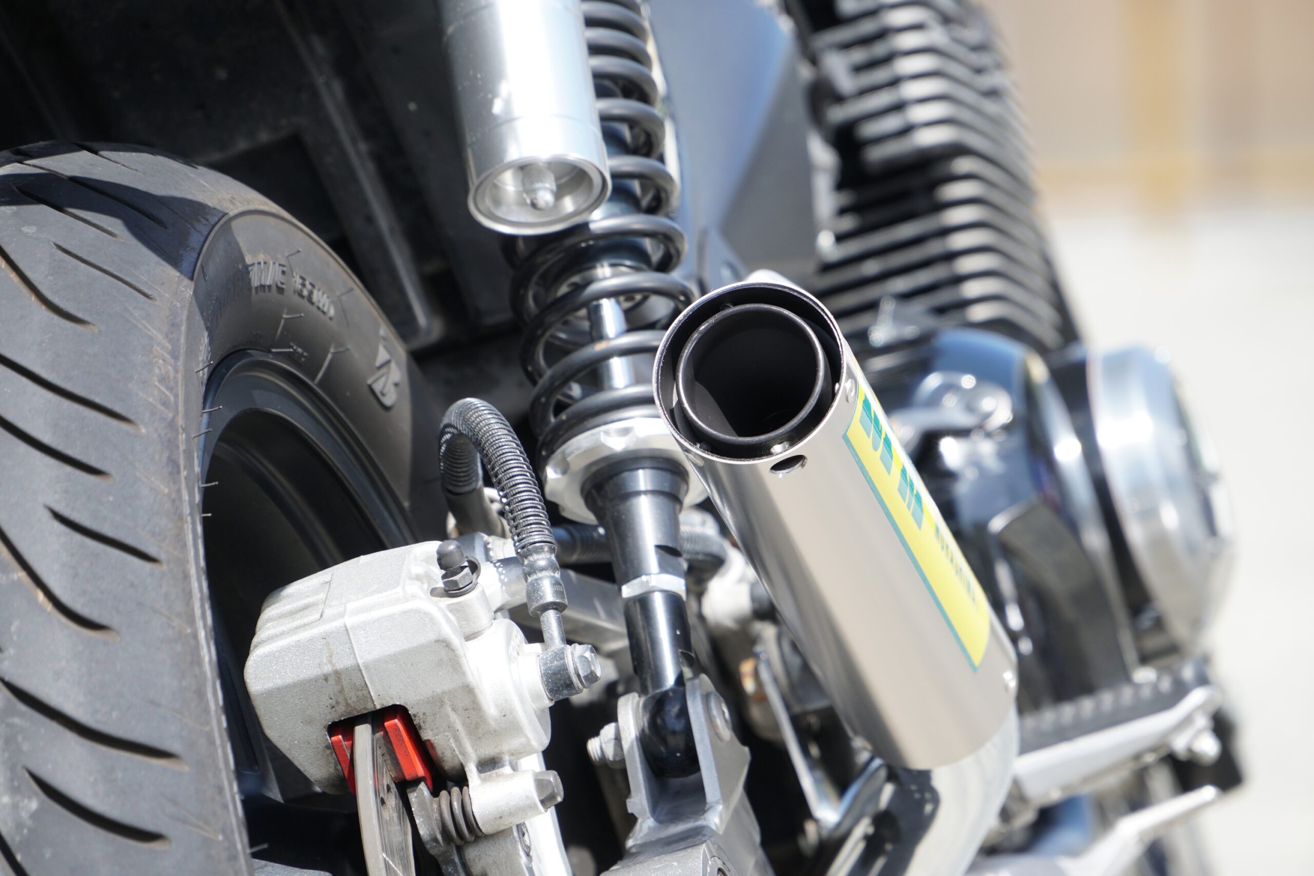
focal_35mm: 300
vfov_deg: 4.6
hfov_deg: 6.9
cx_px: 657
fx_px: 10950
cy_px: 438
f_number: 6.3
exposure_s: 1/350
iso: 250
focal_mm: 200
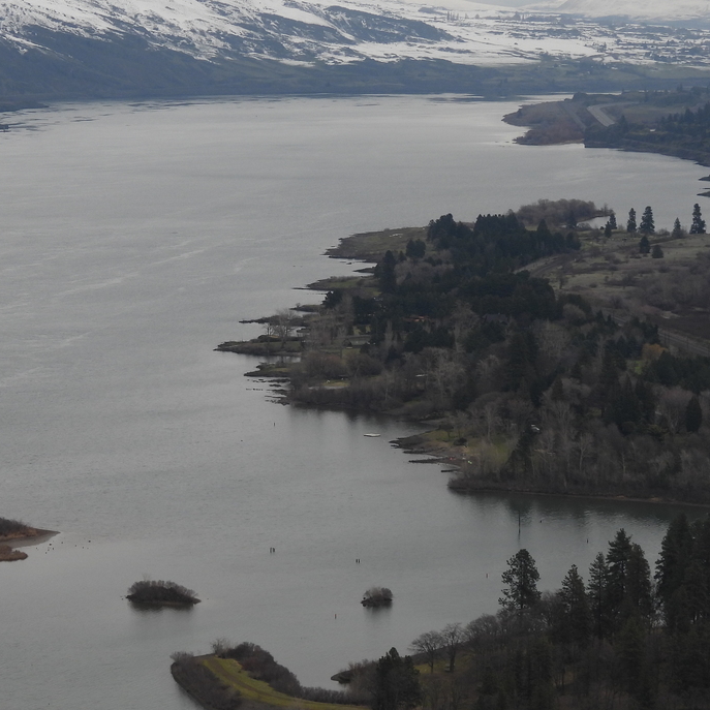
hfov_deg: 12.5
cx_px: 251
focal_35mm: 140
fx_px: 3249
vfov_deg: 12.5
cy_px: 289
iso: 100
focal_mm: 15.2
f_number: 4
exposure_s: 1/400
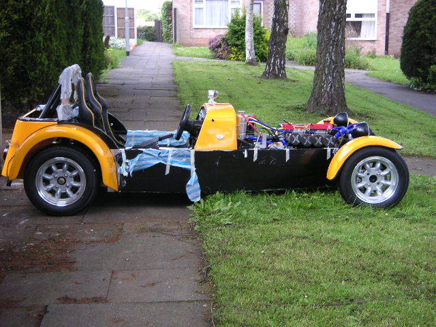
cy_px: 164
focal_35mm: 66
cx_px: 218
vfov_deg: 22.3
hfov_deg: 29.4
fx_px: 831
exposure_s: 1/90
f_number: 3.1
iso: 50
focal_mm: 10.2
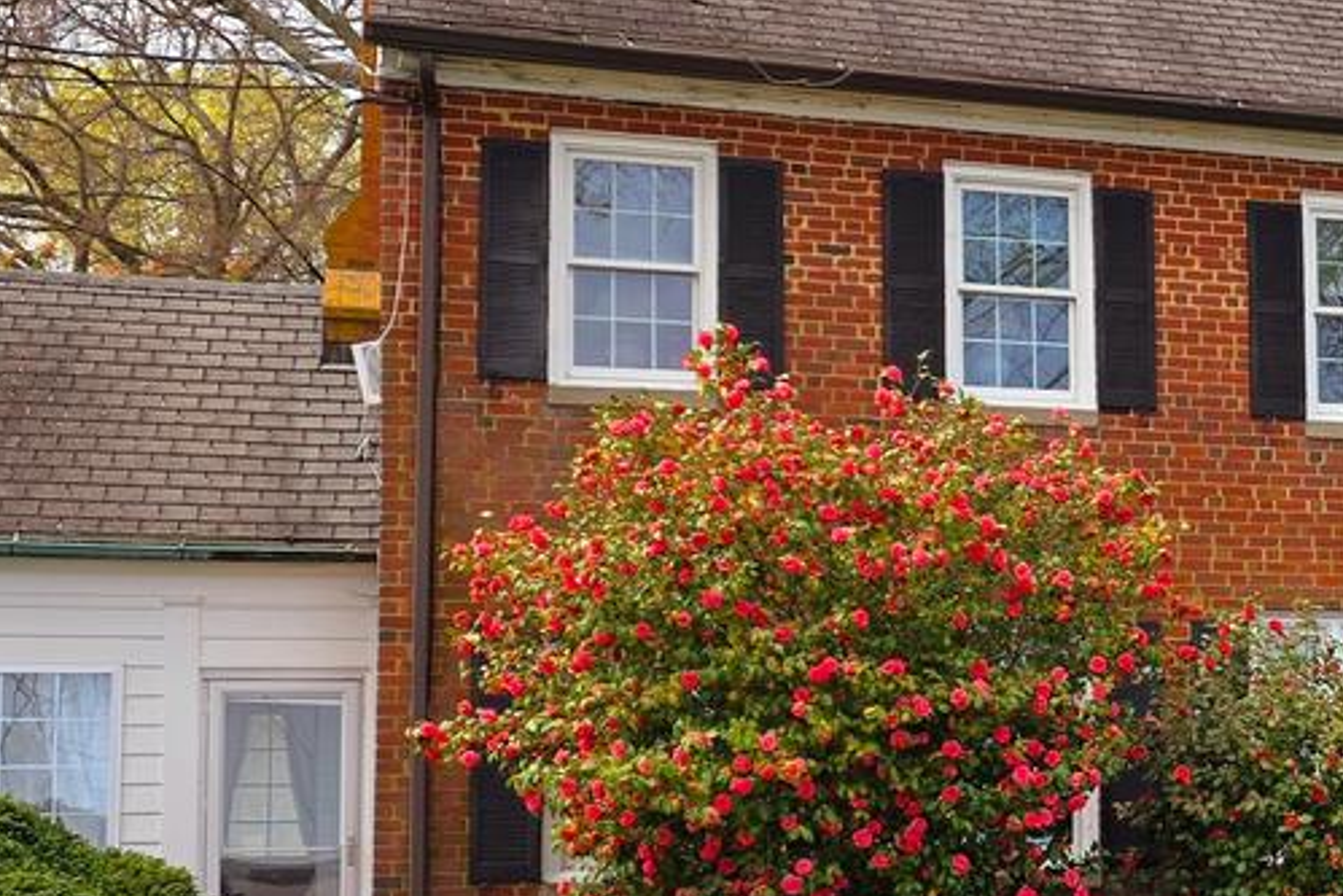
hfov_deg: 27.0
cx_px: 1456
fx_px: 2575
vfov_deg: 19.6
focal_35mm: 69
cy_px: 661
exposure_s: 1/370
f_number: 1.7
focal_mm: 6.3
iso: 12
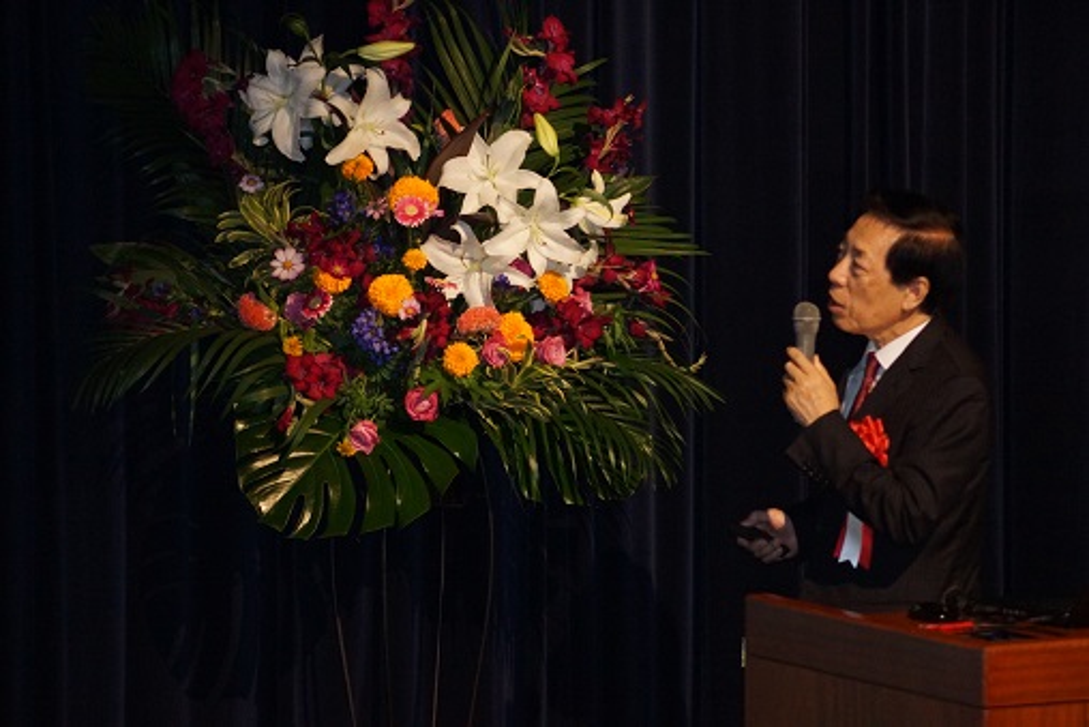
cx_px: 544
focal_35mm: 300
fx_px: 9077
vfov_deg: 4.6
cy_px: 364
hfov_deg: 6.9
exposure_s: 1/60
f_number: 5.6
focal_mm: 200
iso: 1600
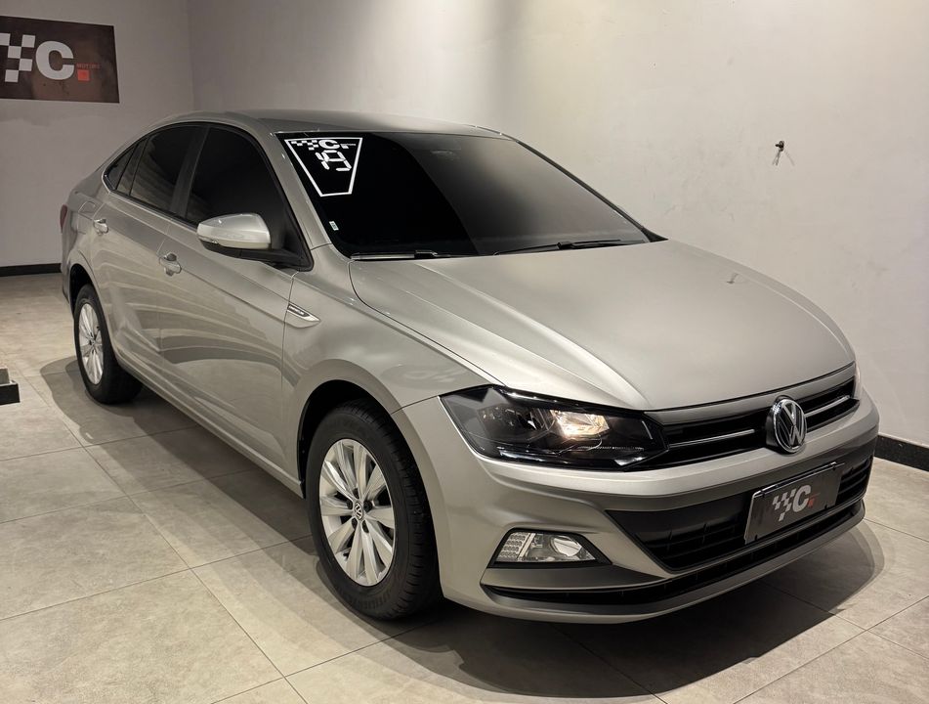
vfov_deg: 57.1
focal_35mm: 24
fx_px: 646
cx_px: 464
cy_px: 352
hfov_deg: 71.4
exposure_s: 1/60
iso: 250
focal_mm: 6.76
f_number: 1.78
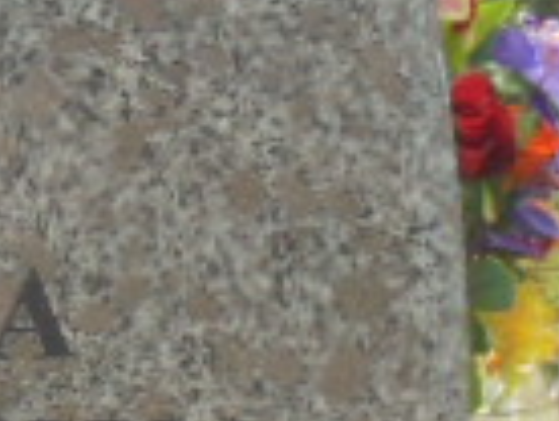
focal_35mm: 176
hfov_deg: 10.1
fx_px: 2847
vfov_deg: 8.4
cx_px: -664
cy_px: 461
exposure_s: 1/200
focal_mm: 6.9
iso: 100
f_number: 4.2
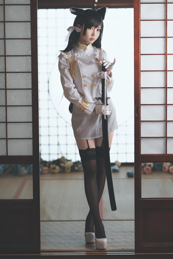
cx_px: 86
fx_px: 613
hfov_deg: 16.1
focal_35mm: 85
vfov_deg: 23.9
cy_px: 130
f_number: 2.2
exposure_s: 1/125
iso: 100
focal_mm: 85
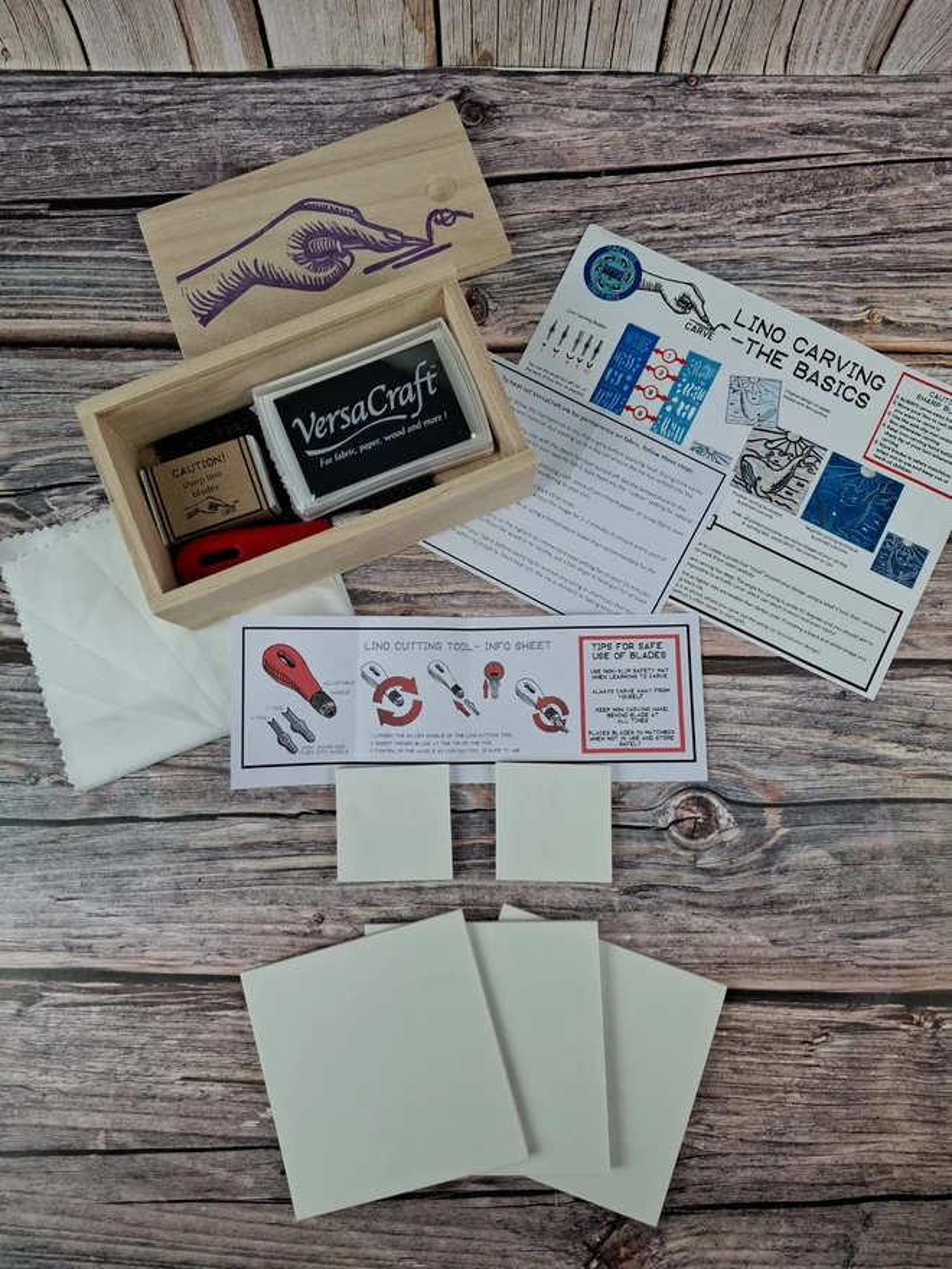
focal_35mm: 23
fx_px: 843
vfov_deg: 73.9
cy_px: 634
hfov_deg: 58.9
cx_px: 476
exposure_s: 1/127
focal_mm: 5.54
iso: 50
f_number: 1.8
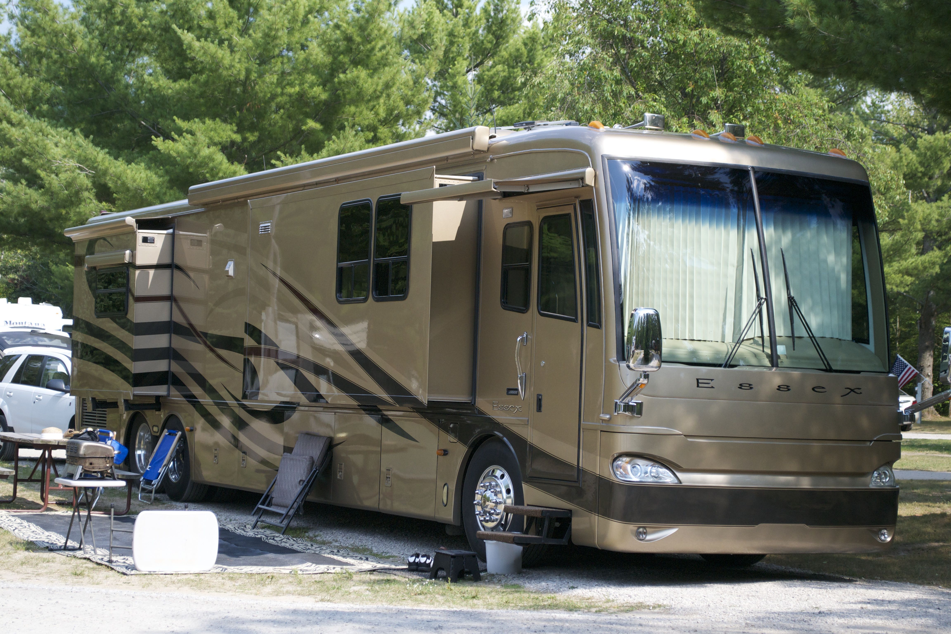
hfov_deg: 28.1
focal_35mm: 72
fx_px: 1902
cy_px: 317
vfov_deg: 18.9
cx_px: 476
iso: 640
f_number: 5.6
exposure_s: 1/500
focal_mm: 48
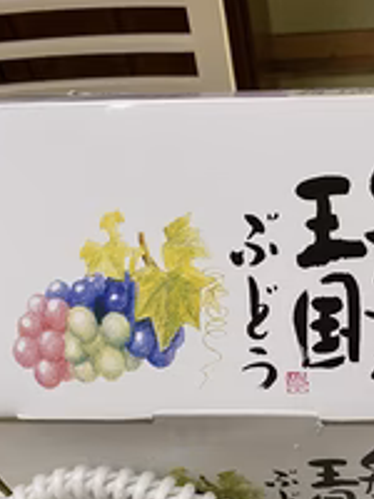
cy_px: 457
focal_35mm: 52
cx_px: 339
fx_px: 749
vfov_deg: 34.6
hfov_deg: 27.0
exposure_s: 1/60
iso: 100
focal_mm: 4.25
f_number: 1.8
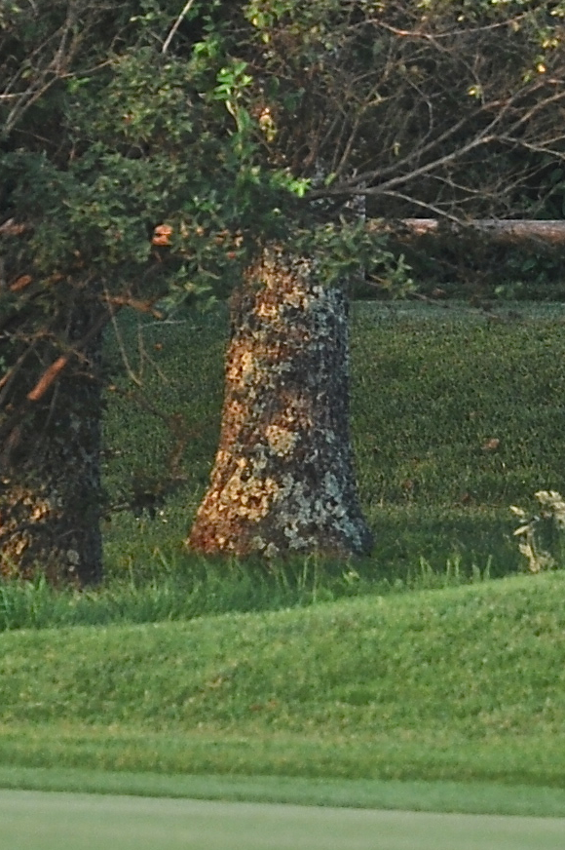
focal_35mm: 830
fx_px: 19569
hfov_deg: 1.7
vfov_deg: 2.5
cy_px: 598
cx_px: 438
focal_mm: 170
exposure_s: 1/250
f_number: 8
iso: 400
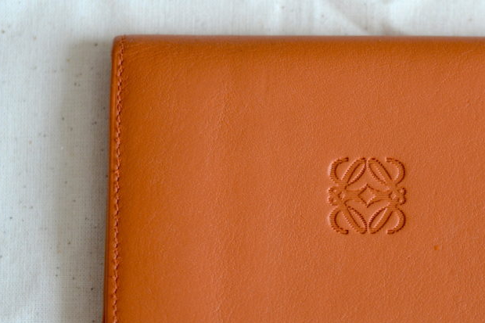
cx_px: 370
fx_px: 1630
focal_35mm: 121
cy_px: 205
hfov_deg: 16.8
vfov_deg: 11.3
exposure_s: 1/60
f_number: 3.2
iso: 400
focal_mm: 50
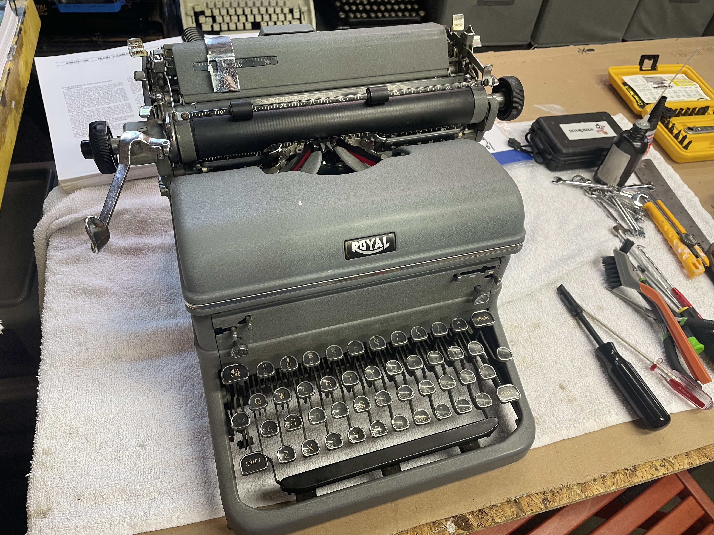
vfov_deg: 53.1
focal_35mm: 26
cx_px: 357
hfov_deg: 67.3
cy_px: 268
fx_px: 536
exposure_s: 1/60
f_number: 1.6
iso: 100
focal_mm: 4.2
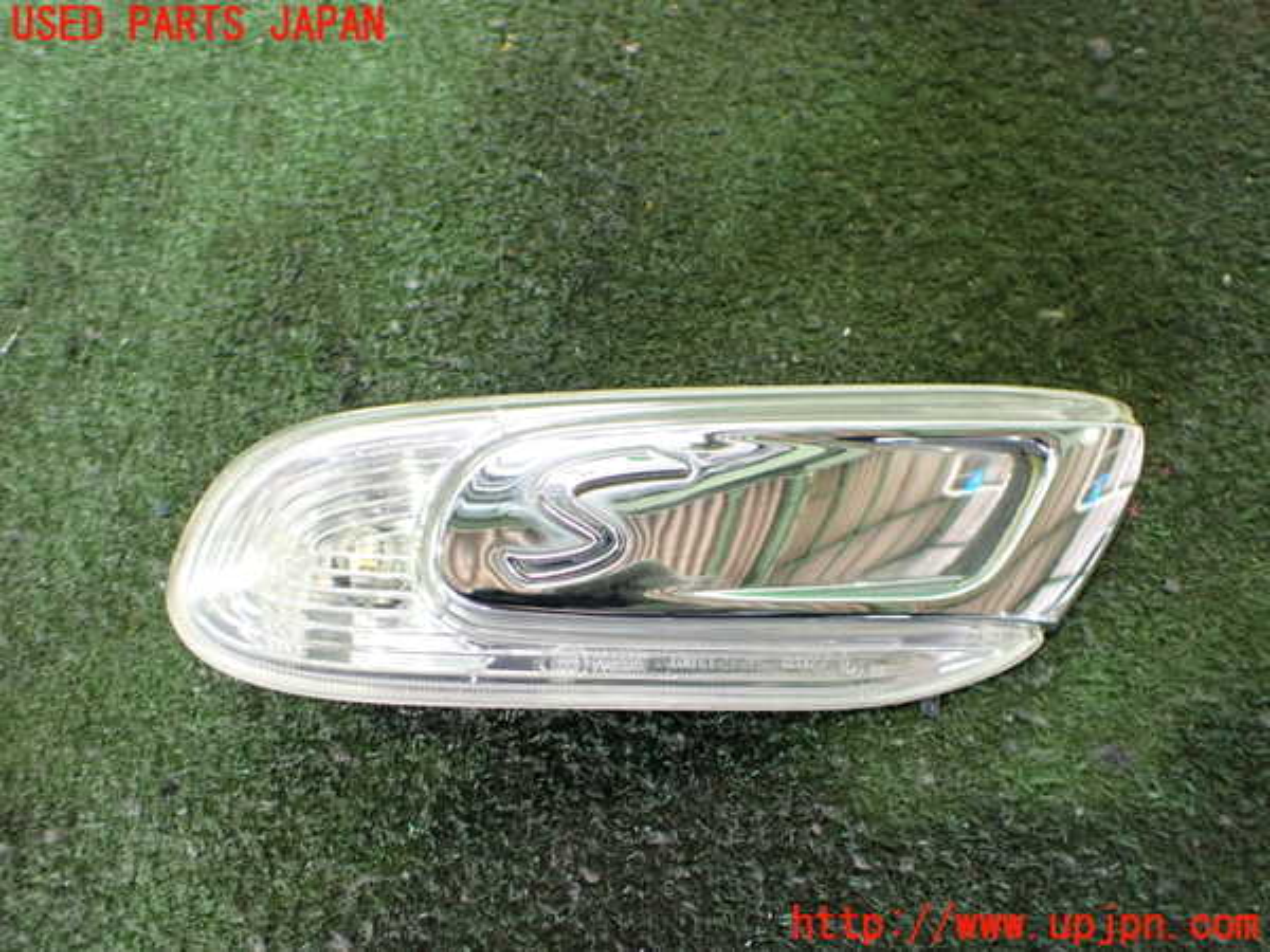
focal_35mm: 30
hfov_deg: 60.0
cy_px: 476
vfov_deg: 46.8
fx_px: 1101
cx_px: 635
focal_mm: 5.4
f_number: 2.3
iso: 800
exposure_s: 1/60
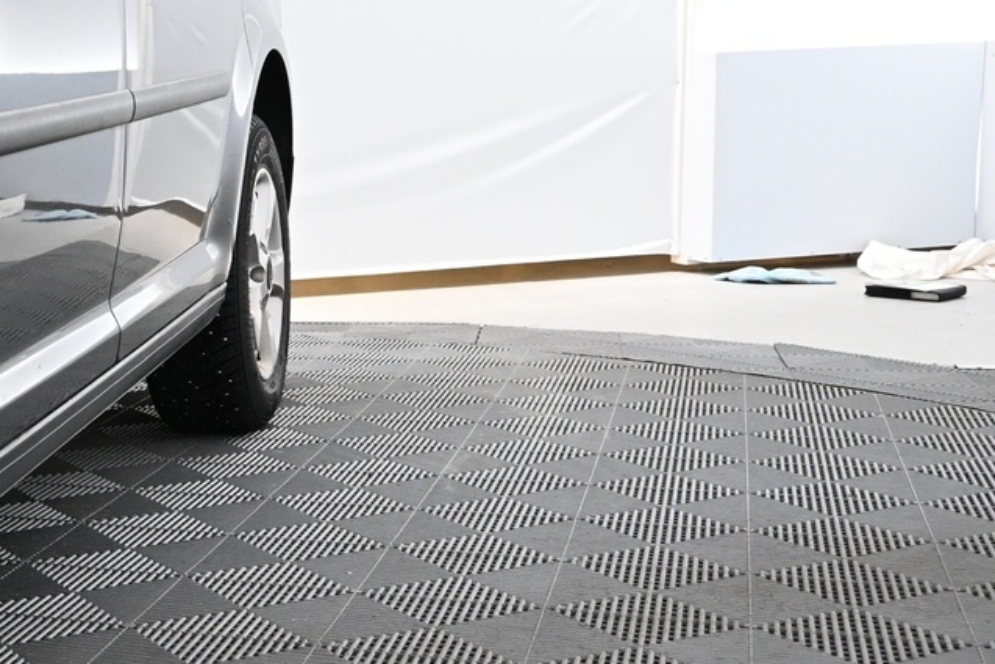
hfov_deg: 30.0
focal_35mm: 61
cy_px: 323
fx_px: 1686
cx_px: -59
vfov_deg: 22.3
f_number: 3.5
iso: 1800
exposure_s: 1/125
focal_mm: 16
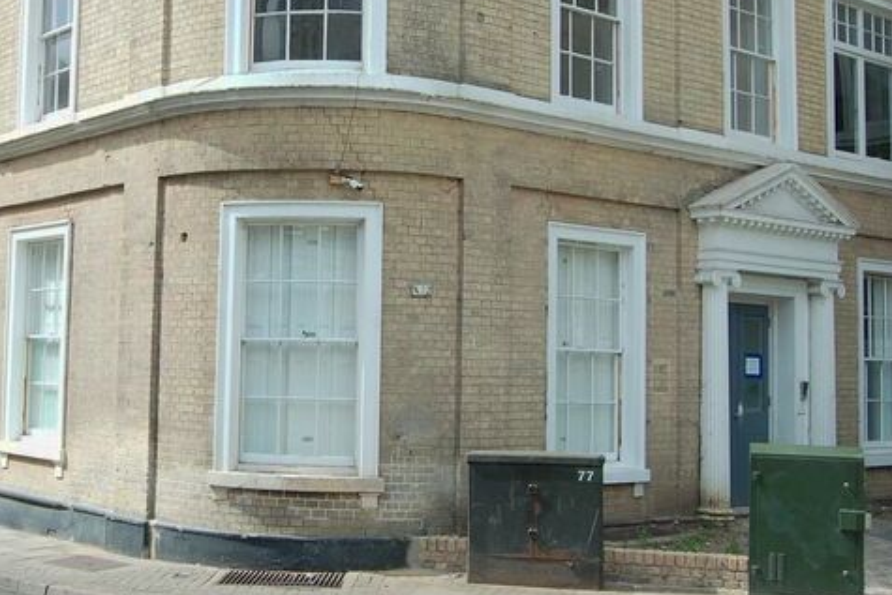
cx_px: 265
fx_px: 1314
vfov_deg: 25.5
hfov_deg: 36.9
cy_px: 256
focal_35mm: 53
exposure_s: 1/250
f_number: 8
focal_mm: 24
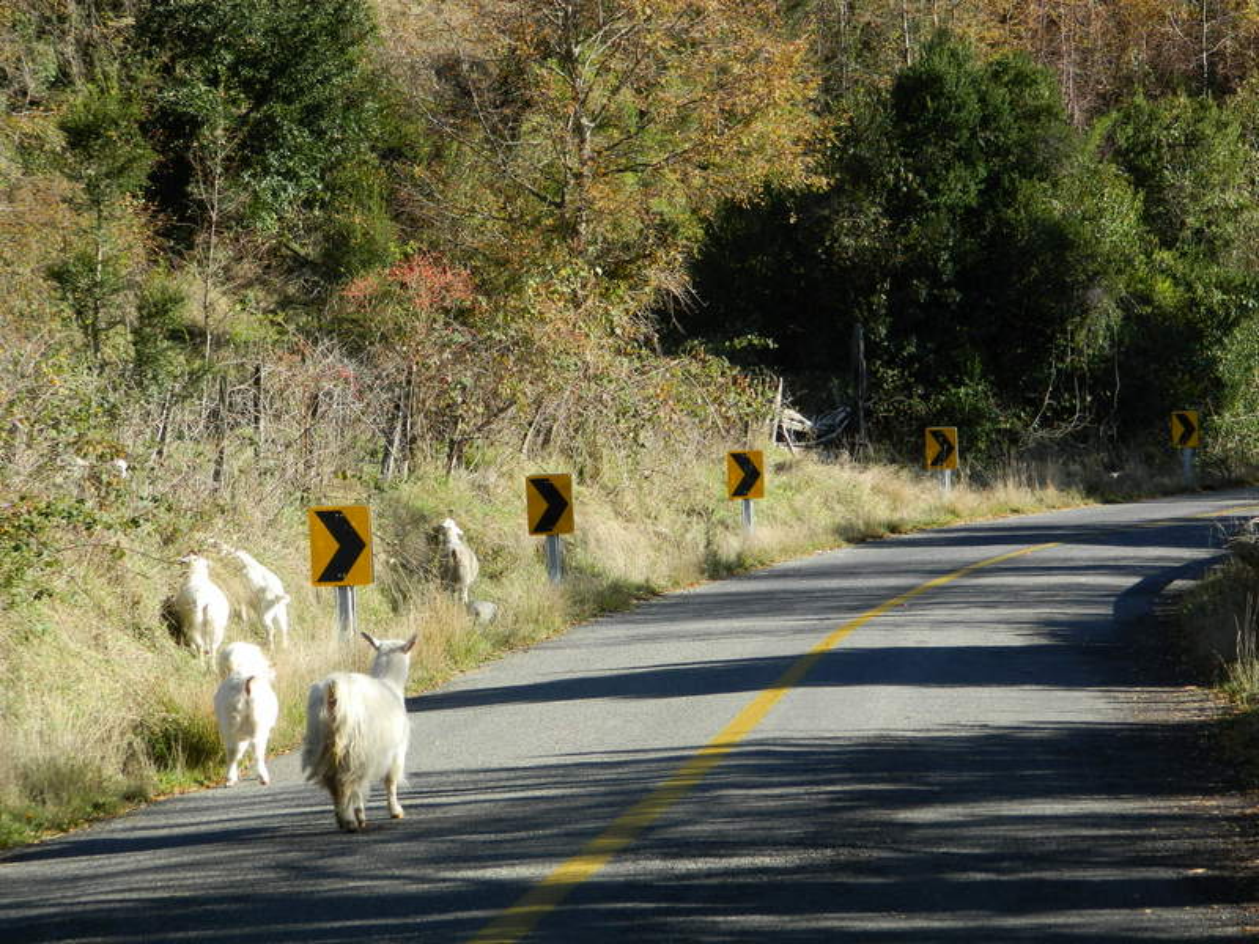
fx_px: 4692
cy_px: 472
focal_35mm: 129
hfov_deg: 15.3
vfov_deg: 11.5
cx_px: 630
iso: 80
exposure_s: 1/160
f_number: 4.7
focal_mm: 23.2
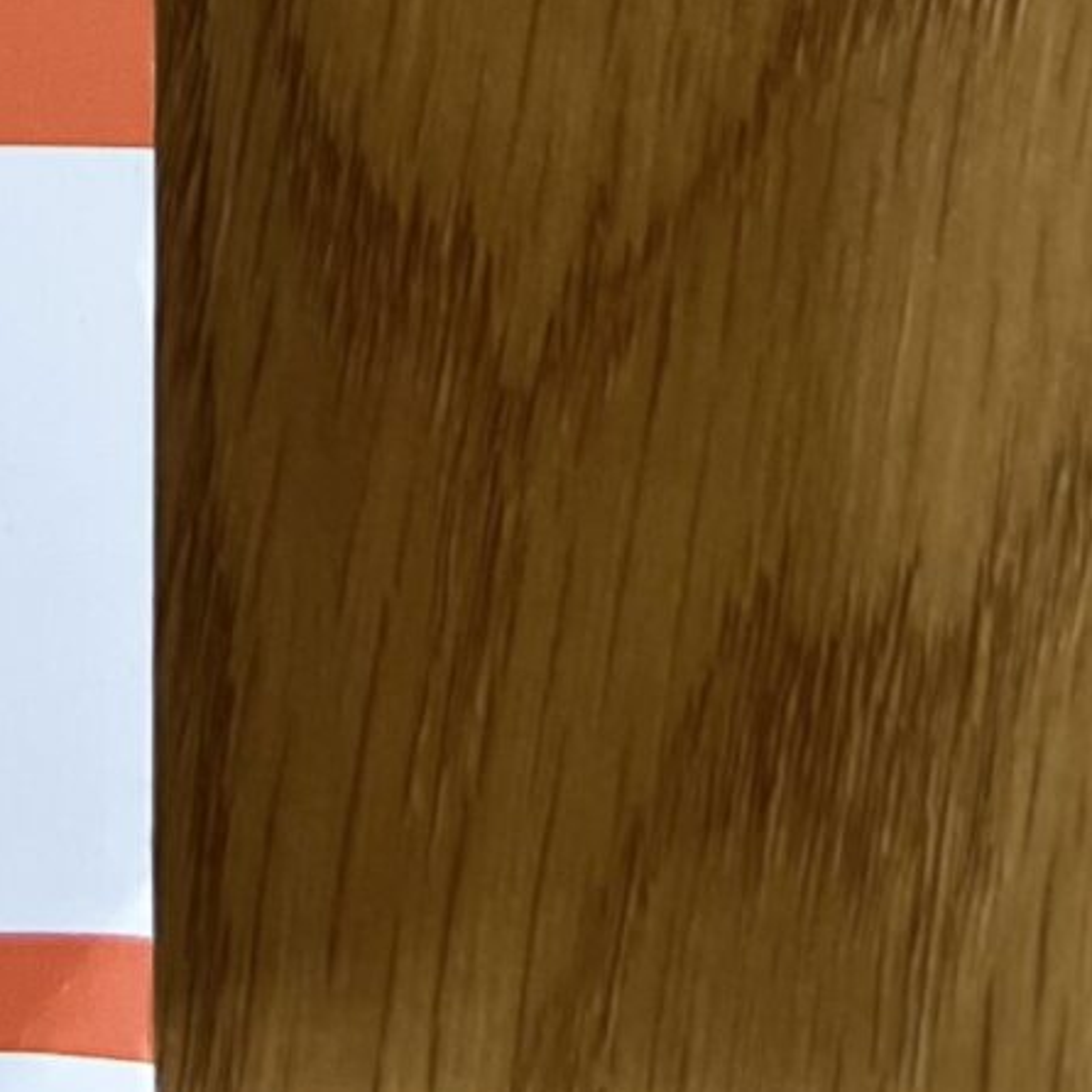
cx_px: -1060
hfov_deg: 11.9
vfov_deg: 12.0
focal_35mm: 132
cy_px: -989
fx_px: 4711
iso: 160
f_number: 1.5
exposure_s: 1/60
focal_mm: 5.7
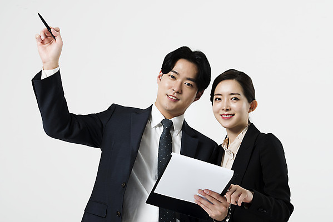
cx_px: 166
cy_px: 111
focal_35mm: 75
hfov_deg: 27.0
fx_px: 694
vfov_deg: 18.2
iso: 64
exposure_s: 1/125
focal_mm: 75
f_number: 8
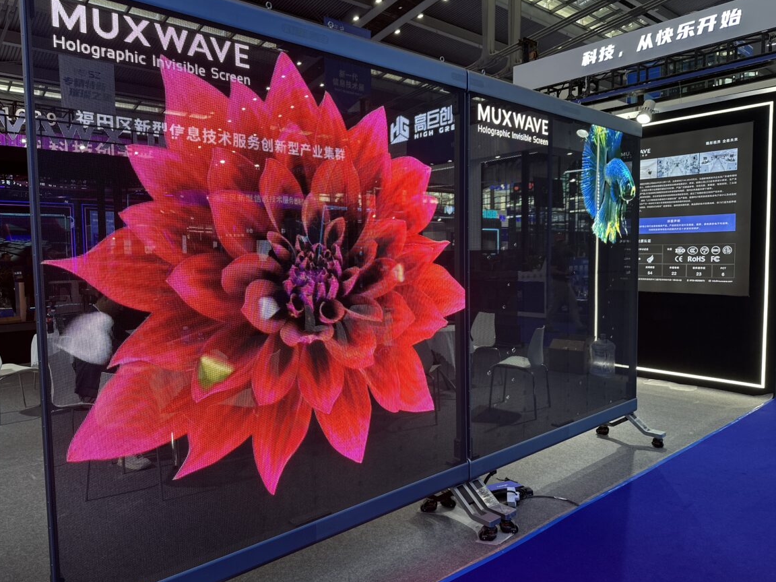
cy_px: 288
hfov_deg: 69.4
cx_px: 376
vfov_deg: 54.9
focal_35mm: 25
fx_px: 560
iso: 64
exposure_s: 1/188
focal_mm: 6.86
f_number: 1.78
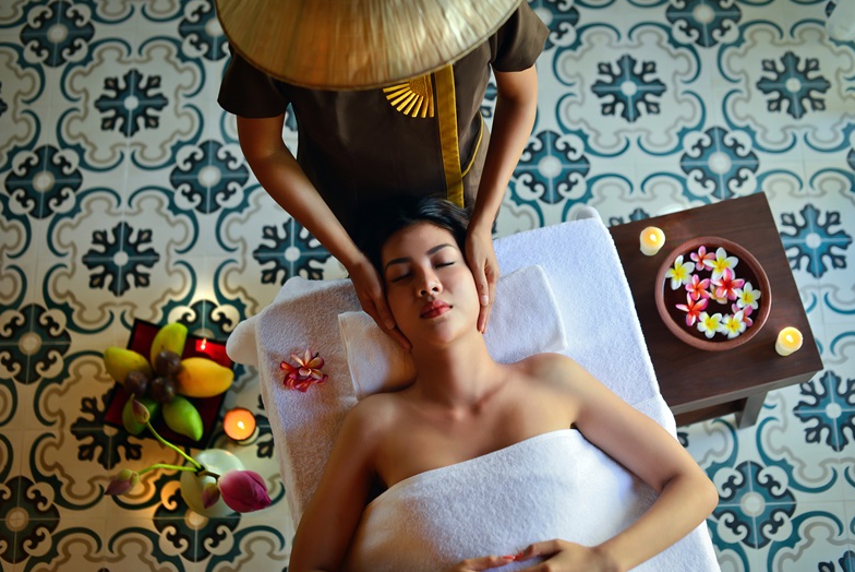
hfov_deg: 38.9
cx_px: 429
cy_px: 286
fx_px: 1212
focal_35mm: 51
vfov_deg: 26.5
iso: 200
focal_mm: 50
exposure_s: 1/100
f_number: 2.8
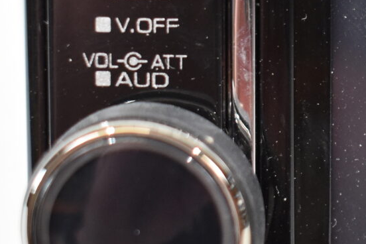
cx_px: 438
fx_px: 1698
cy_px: 75
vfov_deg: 8.2
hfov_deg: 12.0
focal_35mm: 167
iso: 800
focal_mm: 24
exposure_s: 1/60
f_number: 4.5
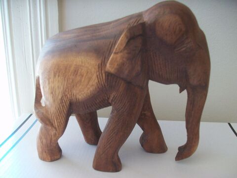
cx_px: 118
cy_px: 89
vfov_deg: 41.8
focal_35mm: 34
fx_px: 233
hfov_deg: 54.0
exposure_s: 1/30
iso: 160
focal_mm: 5.7
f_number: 2.8
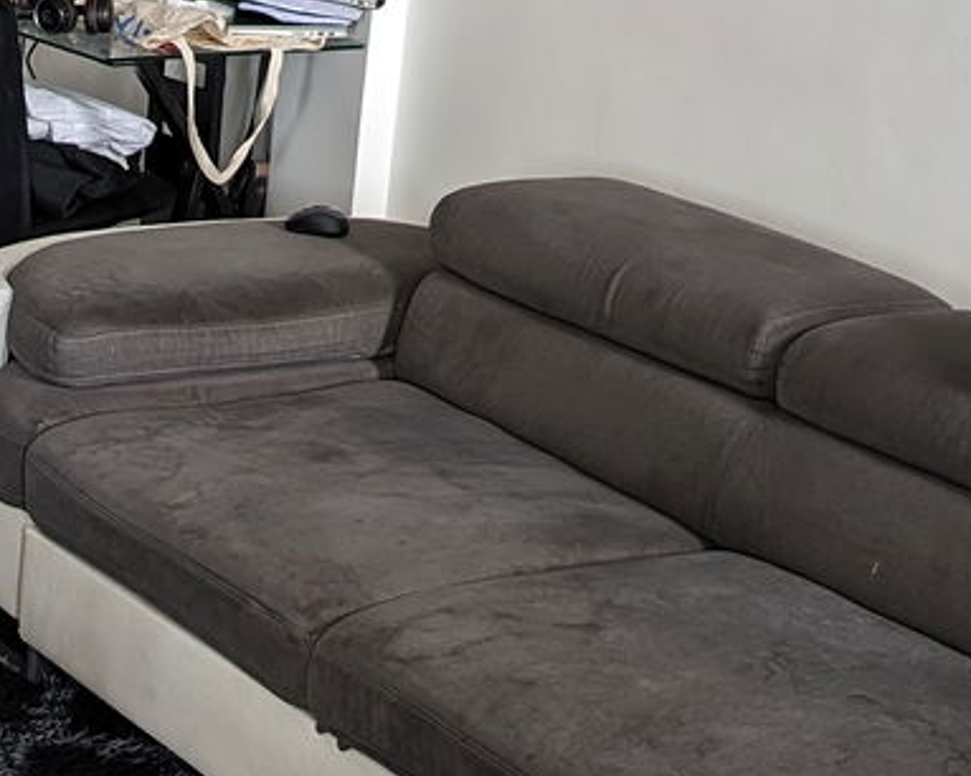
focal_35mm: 98
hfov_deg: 18.7
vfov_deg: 15.7
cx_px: -127
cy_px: 426
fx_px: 2815
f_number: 1.68
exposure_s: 1/29.6
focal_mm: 6.9
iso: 40
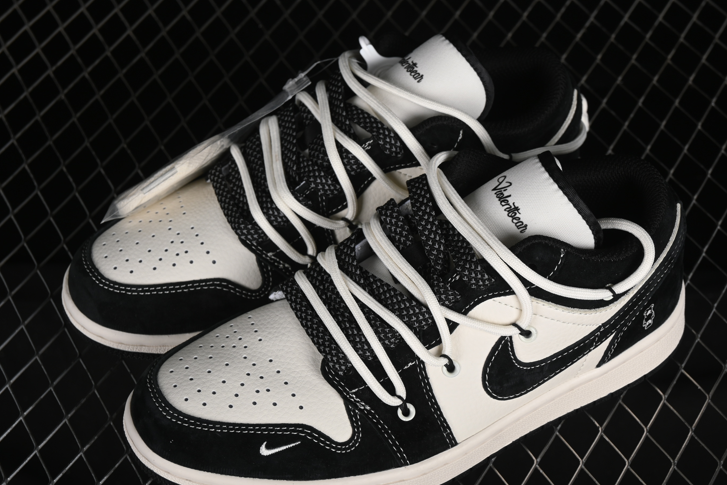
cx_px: 363
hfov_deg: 26.3
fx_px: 1555
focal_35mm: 77
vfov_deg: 17.7
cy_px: 249
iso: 160
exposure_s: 1/160
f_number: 8
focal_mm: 50
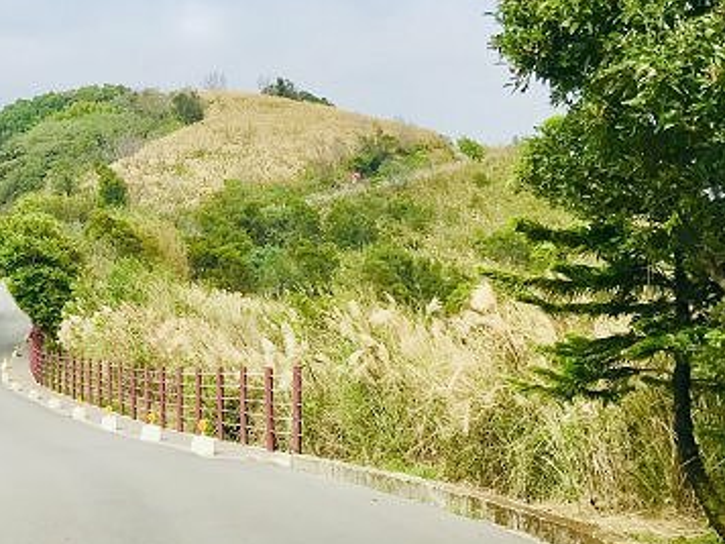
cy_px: 73
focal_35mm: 63
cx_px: 110
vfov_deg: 22.8
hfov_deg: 29.8
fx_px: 1319
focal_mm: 3.99
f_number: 1.8
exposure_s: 1/1953
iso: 20
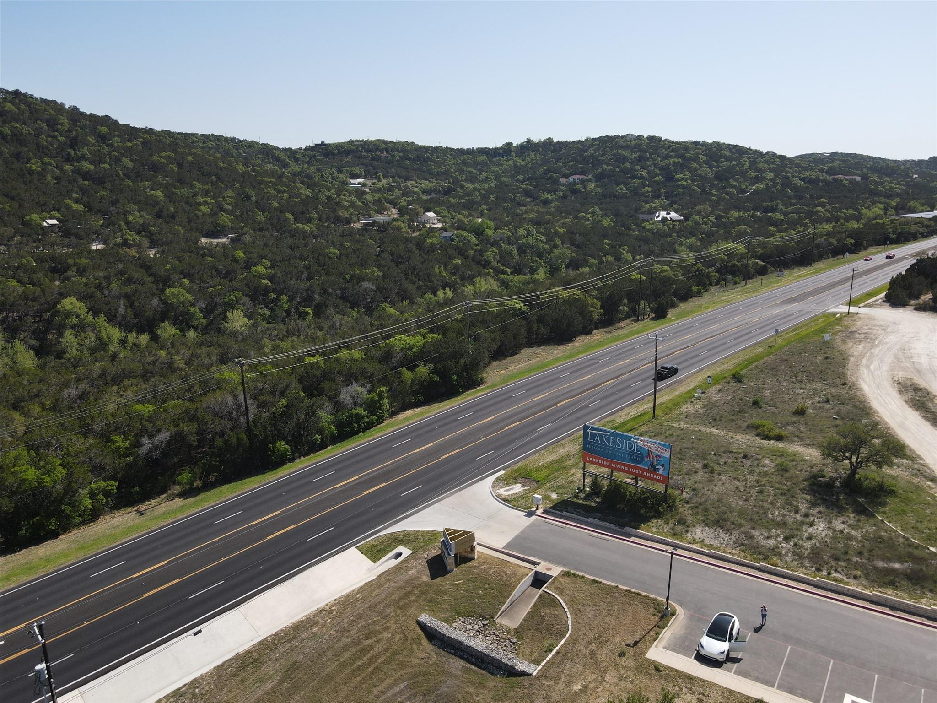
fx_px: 650
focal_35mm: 24
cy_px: 352
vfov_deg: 56.8
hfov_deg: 71.6
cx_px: 468
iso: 100
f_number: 2.8
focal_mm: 4.5
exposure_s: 1/725
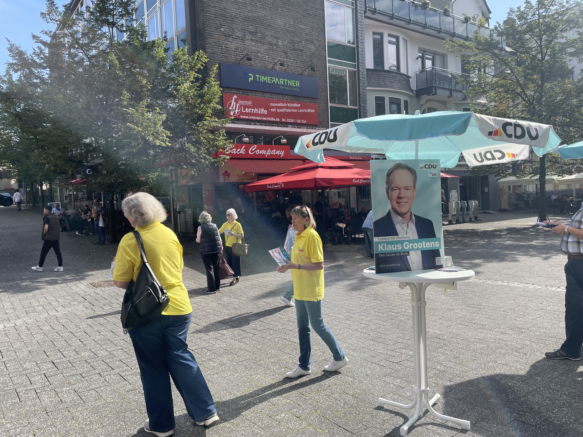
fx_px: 438
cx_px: 292
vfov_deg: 53.1
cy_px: 218
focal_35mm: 26
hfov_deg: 67.3
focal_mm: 4.2
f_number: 1.6
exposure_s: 1/2053
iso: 32
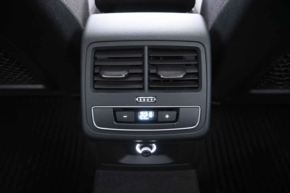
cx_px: 145
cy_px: 96
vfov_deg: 53.1
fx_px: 193
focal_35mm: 24
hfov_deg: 73.7
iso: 5000
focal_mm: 16
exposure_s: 1/3
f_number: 3.5
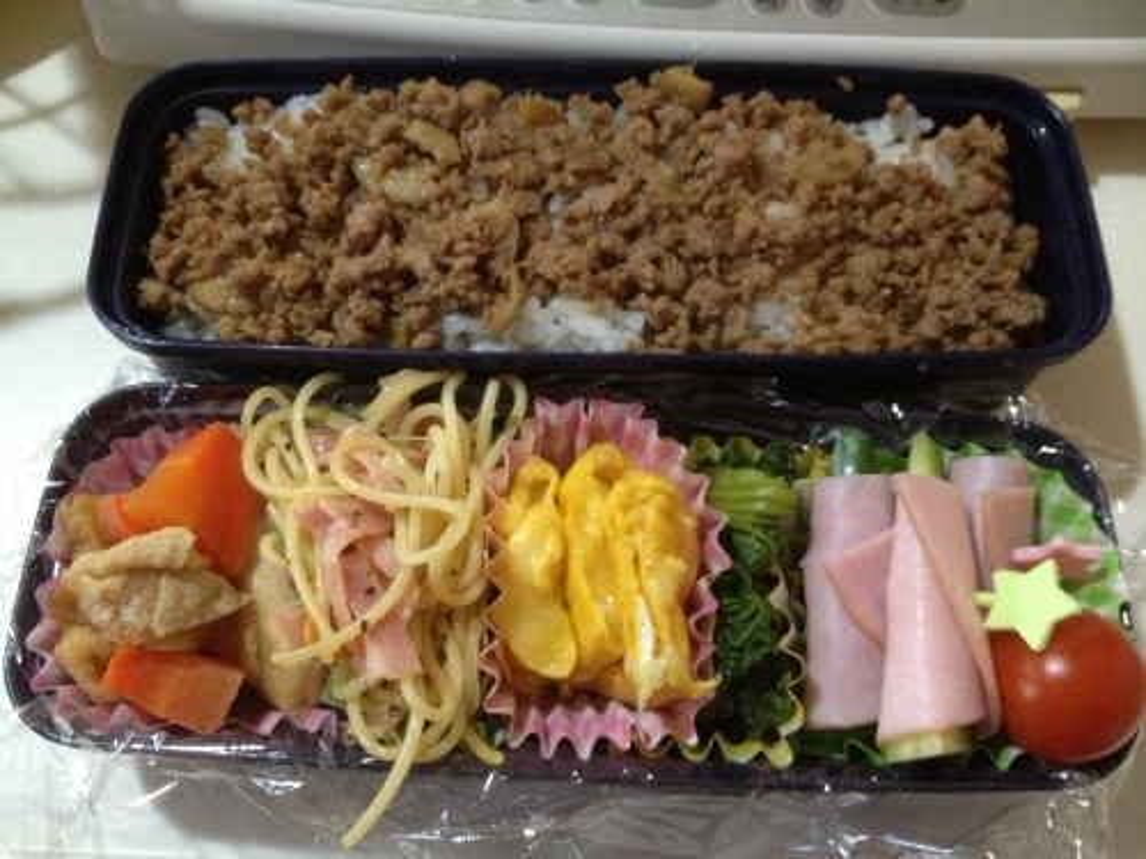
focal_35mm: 35
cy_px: 430
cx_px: 573
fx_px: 1159
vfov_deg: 40.7
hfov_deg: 52.6
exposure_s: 1/17
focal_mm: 4.28
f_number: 2.4
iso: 400
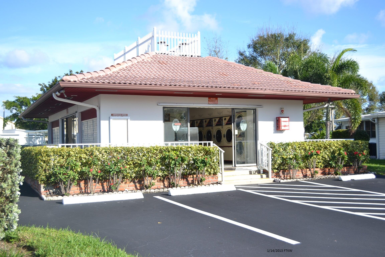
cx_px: 192
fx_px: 417
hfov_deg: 49.6
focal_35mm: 39
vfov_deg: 34.2
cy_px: 128
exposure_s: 1/320
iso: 100
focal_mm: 26
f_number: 4.2
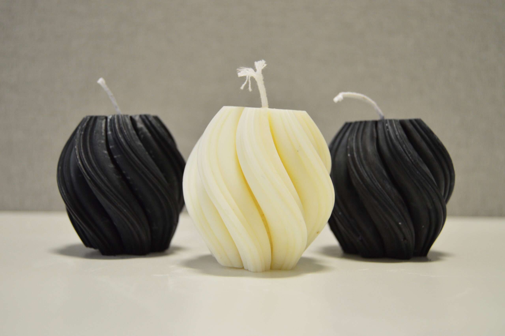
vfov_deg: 29.8
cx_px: 252
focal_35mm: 45
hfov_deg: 43.6
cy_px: 168
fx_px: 631
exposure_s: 1/30
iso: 800
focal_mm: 30
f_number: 4.2
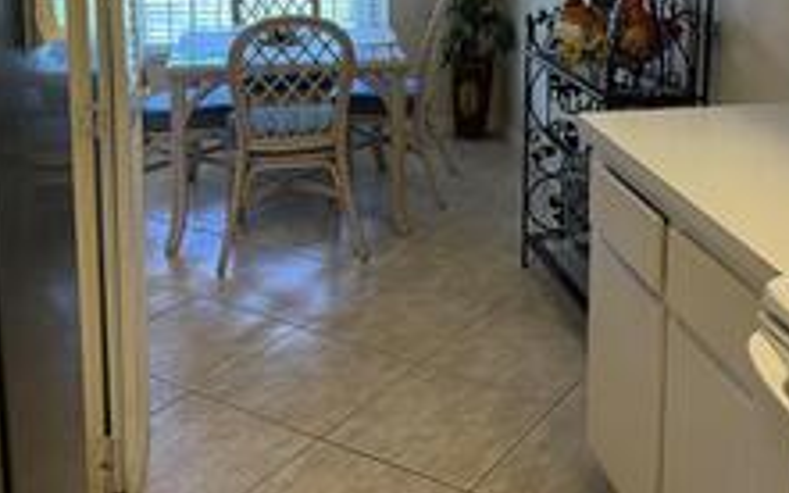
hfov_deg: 42.9
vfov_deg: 26.5
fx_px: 989
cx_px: 521
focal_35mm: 46
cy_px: 4
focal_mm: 6.76
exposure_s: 1/120
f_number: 1.78
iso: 400
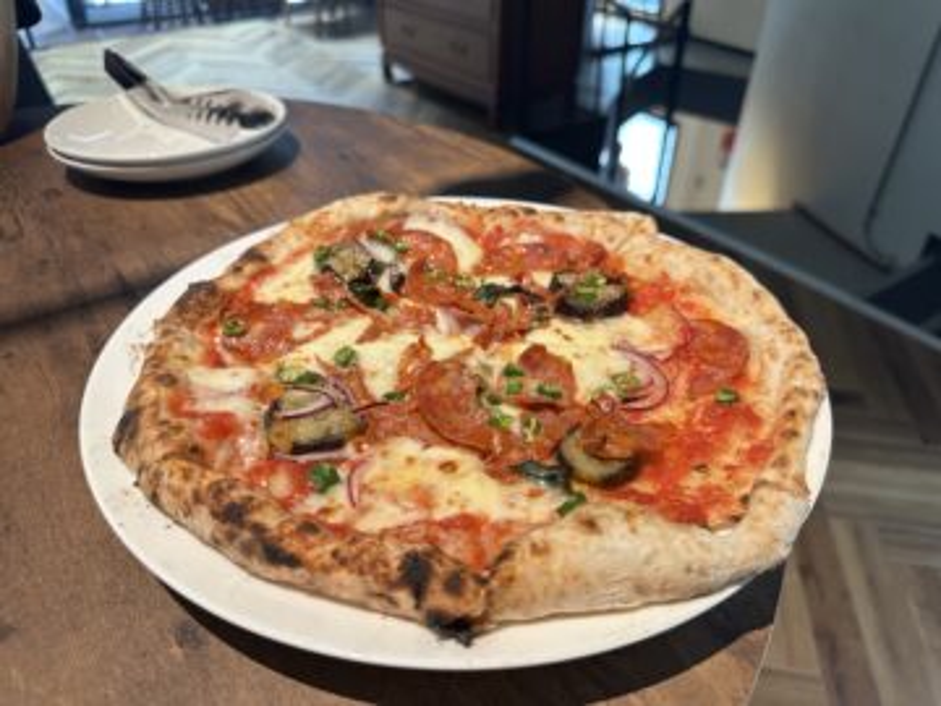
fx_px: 652
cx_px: 470
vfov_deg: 56.8
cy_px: 353
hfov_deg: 71.6
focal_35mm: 24
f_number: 1.78
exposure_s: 1/60
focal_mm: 6.86
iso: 400
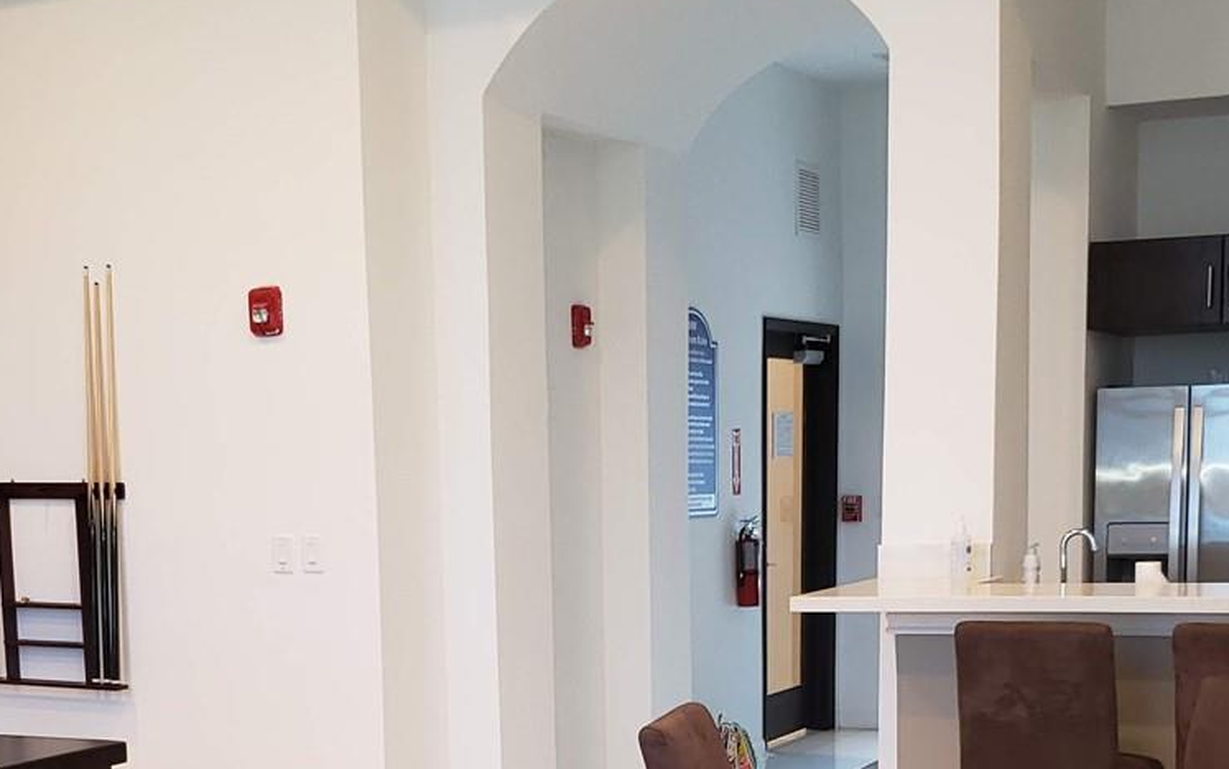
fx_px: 1976
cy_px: 759
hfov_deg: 34.5
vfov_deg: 21.3
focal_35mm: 59
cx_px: 503
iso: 100
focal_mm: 4.3
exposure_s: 1/24
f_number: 1.5
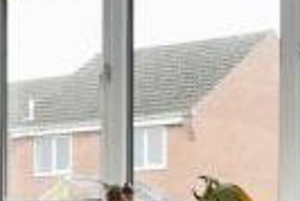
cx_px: -47
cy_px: 233
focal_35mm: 123
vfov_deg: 11.0
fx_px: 1026
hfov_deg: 16.1
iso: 400
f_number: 5.6
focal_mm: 16
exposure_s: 1/125
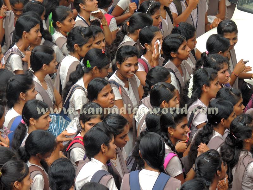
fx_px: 2010
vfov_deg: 5.4
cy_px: 95
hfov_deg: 7.2
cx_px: 126
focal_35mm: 275
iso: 200
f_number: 4.7
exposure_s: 1/200
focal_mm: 49
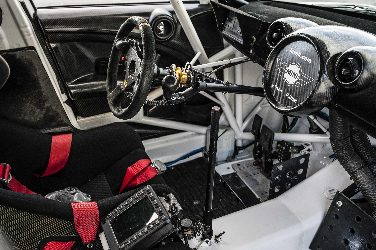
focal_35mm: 35
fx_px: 365
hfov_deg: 54.5
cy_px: 125
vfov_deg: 37.8
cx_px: 188
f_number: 5
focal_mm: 35
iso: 500
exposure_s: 1/125
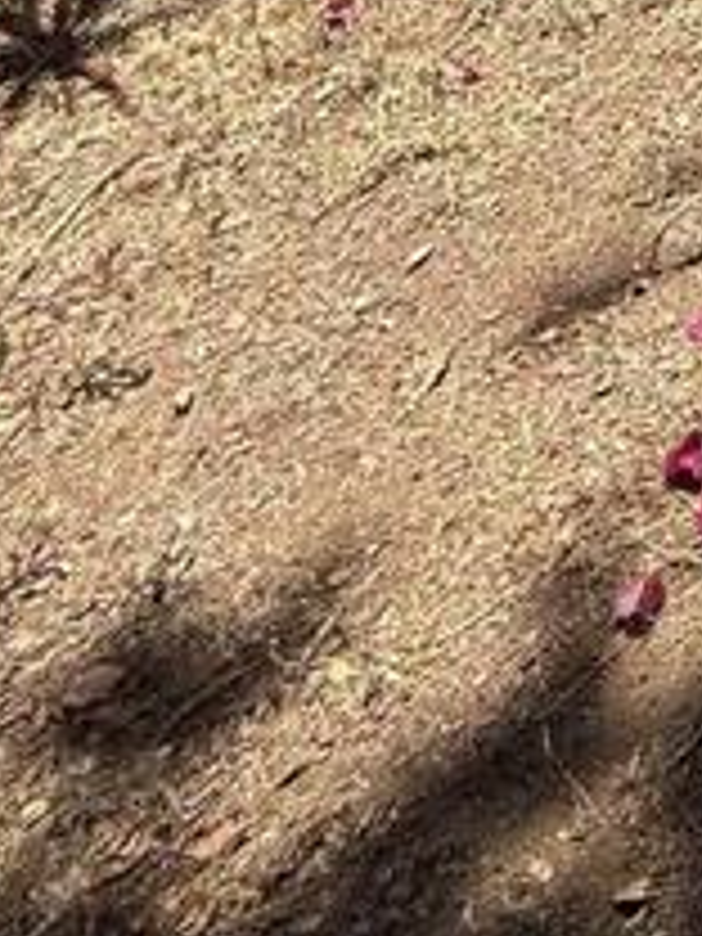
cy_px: -860
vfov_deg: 19.2
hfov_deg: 14.4
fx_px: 1866
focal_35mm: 69
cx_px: 1670
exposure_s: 1/1613
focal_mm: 2.22
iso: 50
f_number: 2.2
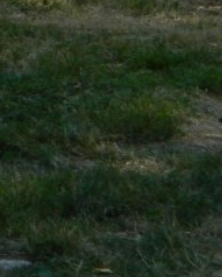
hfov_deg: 6.3
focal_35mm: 231
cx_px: -395
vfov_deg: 8.1
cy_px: -166
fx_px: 1893
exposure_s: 1/200
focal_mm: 8.4
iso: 80
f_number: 3.6
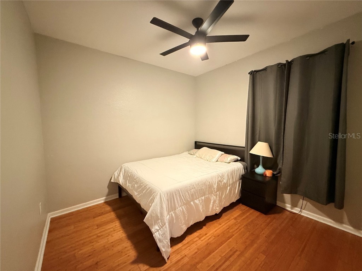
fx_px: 146
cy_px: 136
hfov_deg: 102.1
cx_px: 181
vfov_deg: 85.7
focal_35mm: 14
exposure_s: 1/60
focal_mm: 2.22
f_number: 2.2
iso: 800
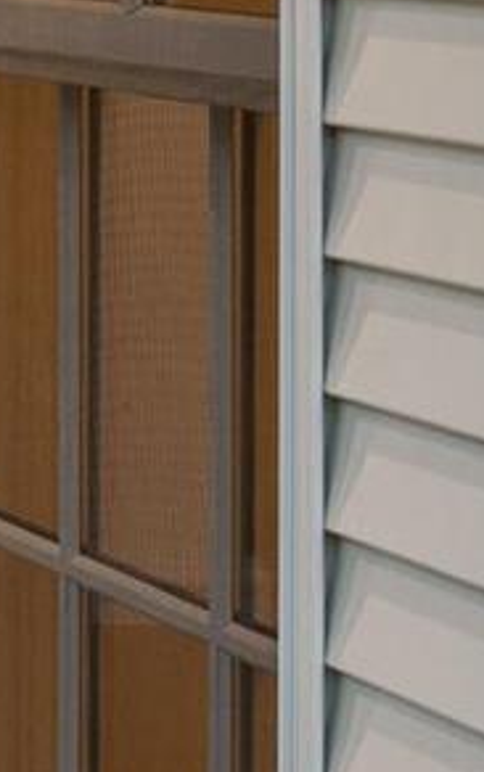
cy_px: -198
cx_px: -1558
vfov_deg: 10.2
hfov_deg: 5.5
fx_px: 4234
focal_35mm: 201
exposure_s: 1/2.5
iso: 400
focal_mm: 18
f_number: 8
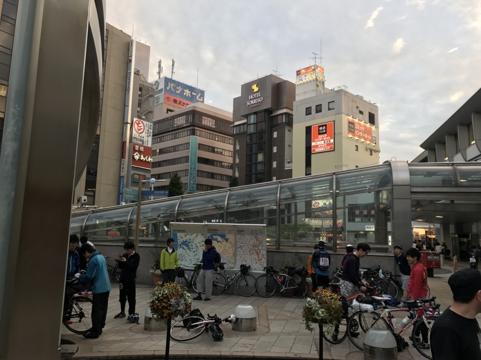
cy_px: 180
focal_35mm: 28
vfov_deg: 49.7
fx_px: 389
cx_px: 240
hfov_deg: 63.4
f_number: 1.8
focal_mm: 3.99
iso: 25
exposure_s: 1/120
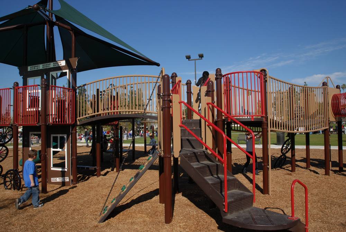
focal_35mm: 26
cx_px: 173
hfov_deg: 70.4
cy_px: 116
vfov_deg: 50.5
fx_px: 245
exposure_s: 1/250
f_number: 10
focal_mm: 17
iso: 125
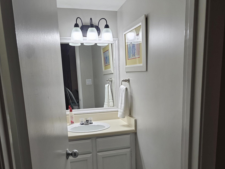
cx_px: 112
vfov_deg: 44.7
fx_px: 202
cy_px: 114
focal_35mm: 31
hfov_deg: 58.3
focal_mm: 6.3
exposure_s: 1/180
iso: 125
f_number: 1.7
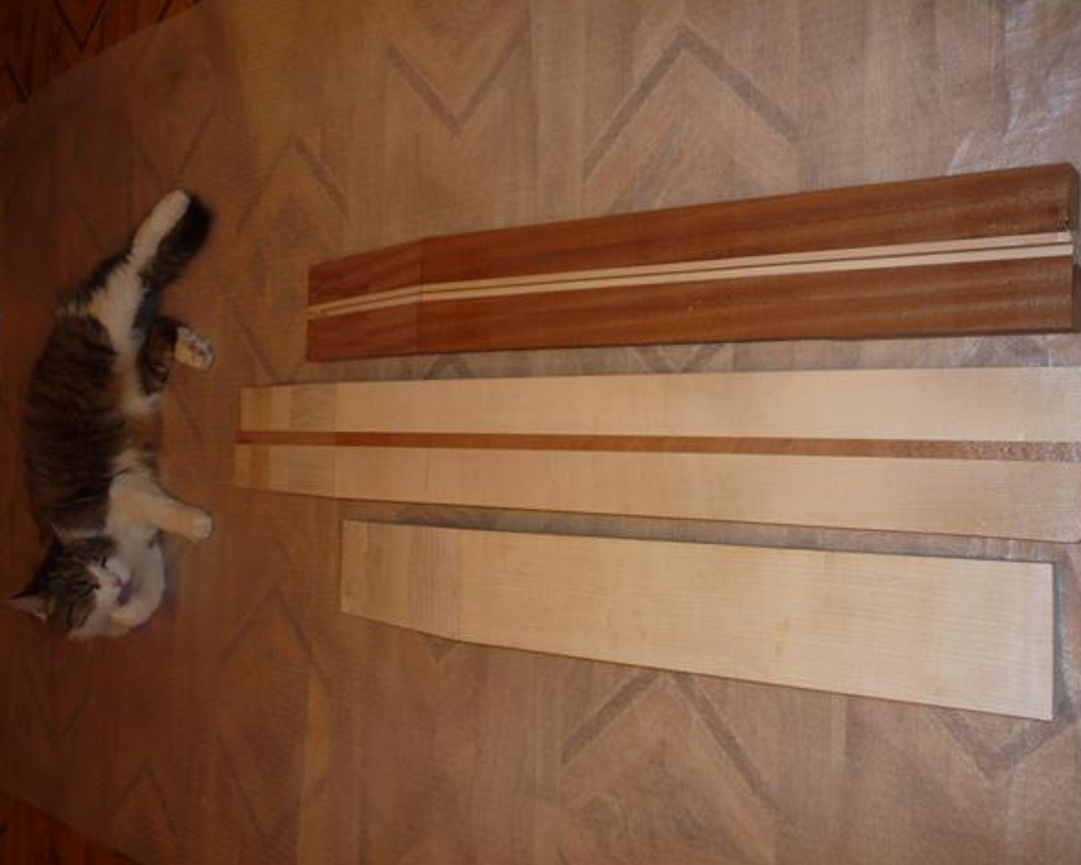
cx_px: 568
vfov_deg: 45.8
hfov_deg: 55.6
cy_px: 424
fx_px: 1024
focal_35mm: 32
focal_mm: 5.2
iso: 100
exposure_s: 1/30
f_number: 3.3
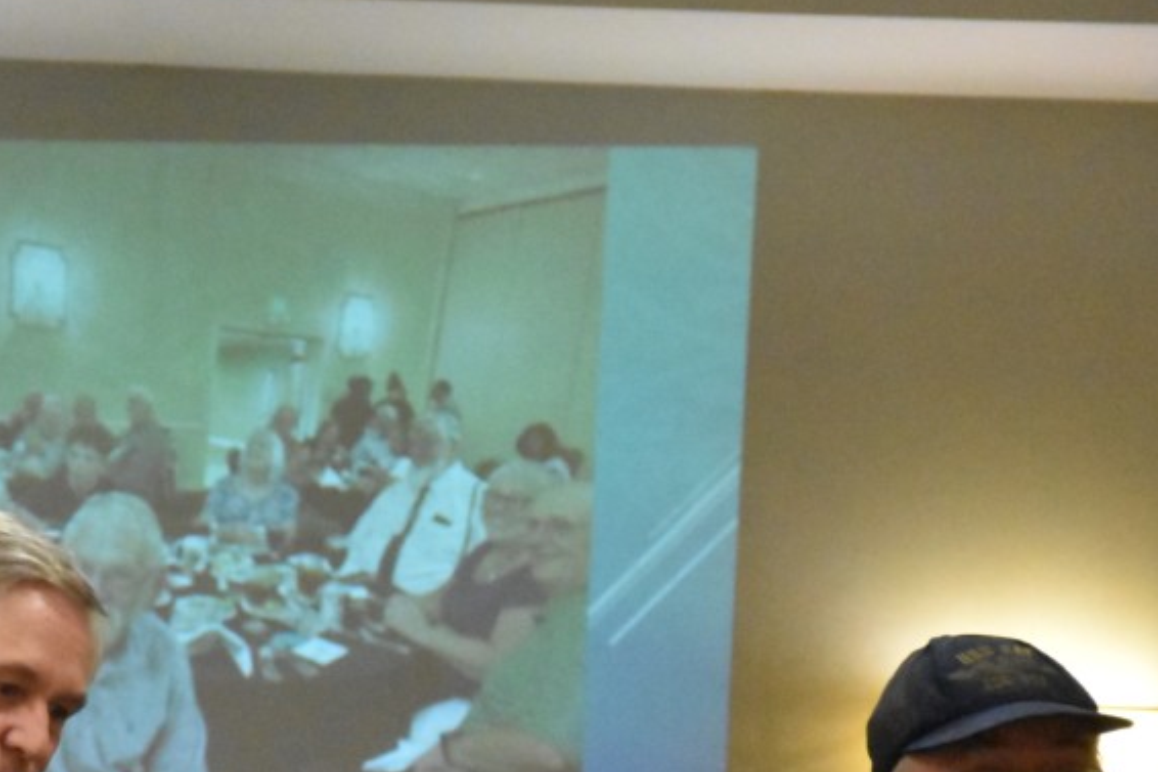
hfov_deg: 8.9
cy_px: 663
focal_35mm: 229
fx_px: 7364
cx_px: 45
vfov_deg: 6.0
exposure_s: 1/100
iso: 12800
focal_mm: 75
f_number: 5.3
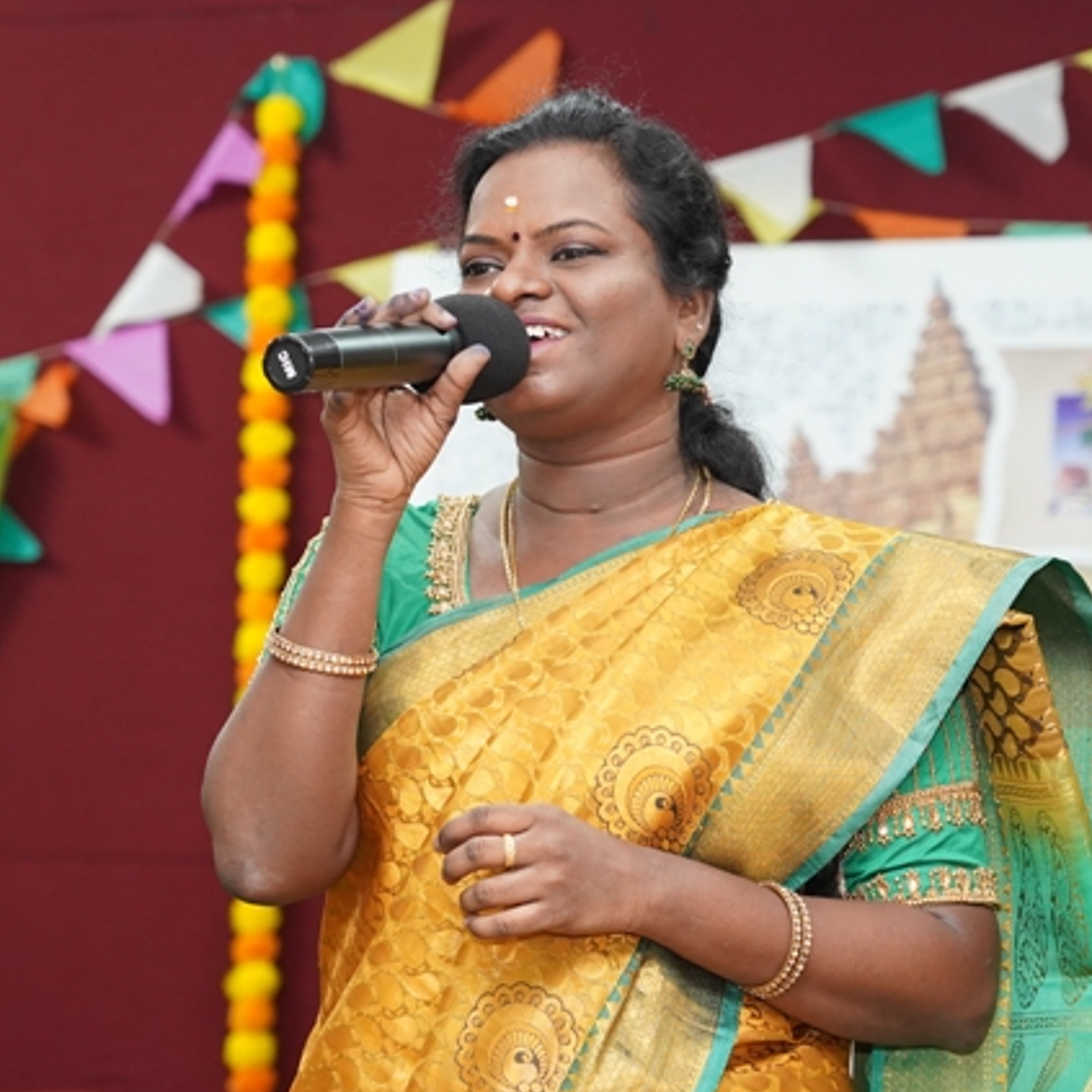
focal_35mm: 148
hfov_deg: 11.8
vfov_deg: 11.8
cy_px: 546
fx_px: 5282
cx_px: 521
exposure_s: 1/160
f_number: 4.5
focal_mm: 77
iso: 2500
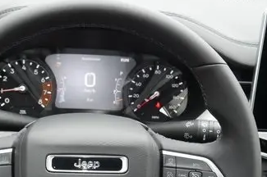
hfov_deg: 25.8
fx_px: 578
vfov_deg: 17.2
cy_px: 167
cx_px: 85
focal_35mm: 78
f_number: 5
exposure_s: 1/60
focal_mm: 19
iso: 400
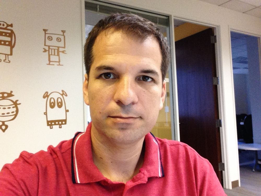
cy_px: 98
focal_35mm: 35
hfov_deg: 52.6
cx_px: 130
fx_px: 264
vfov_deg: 40.7
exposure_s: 1/30
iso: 100
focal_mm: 2.18
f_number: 2.4
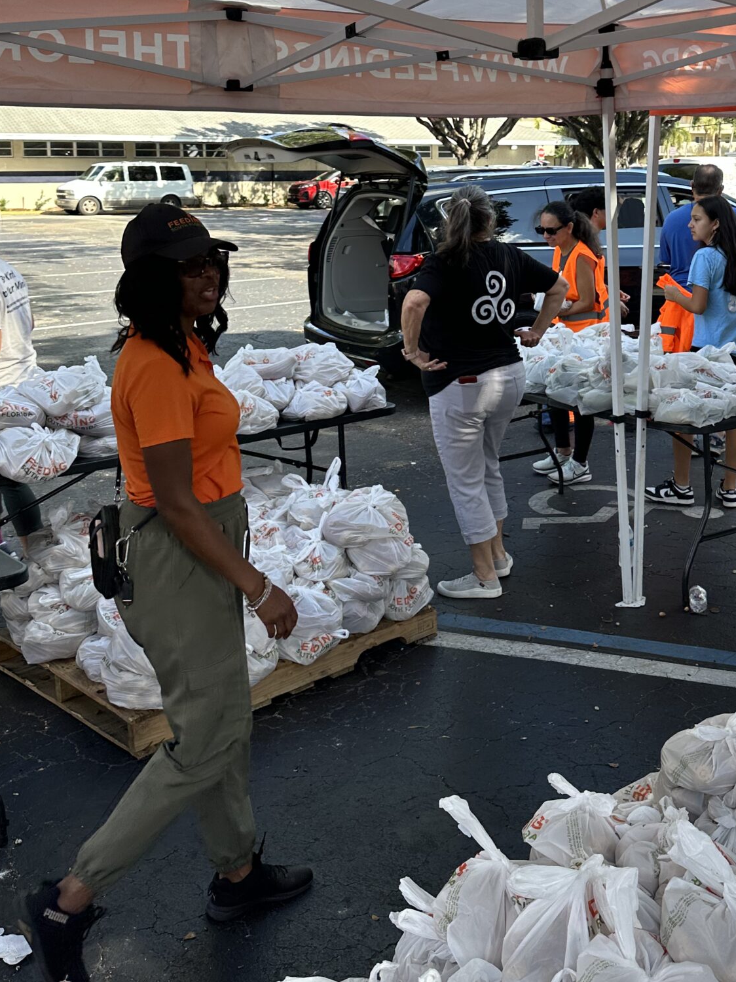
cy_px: 292
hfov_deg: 34.8
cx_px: 494
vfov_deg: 44.8
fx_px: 1162
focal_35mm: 41
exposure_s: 1/910
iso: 80
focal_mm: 6.86
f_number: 1.78
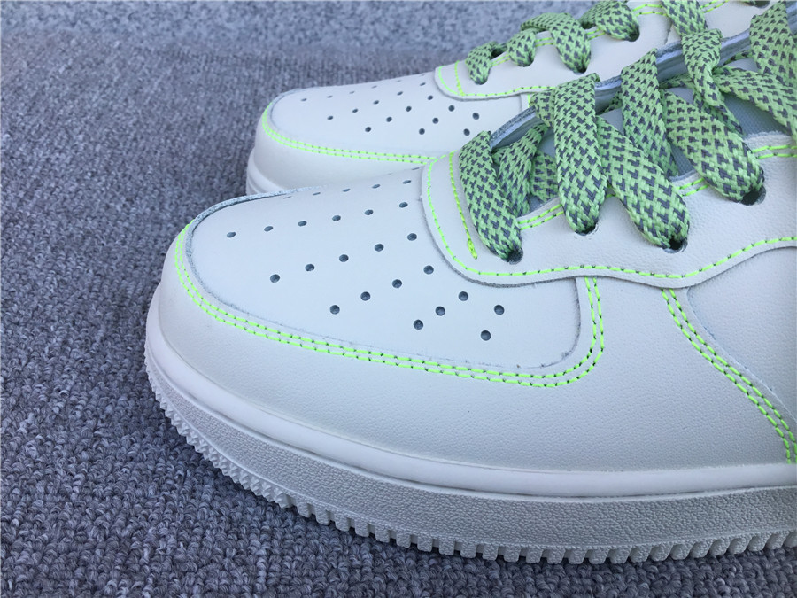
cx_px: 398
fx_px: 714
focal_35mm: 31
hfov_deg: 58.4
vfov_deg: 45.4
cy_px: 299
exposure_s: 1/578
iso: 25
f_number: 2.4
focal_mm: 3.3
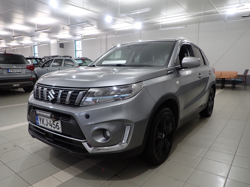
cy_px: 94
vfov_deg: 54.9
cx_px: 125
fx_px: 181
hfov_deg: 69.4
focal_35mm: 25
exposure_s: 1/60
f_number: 2
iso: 125
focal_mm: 4.5
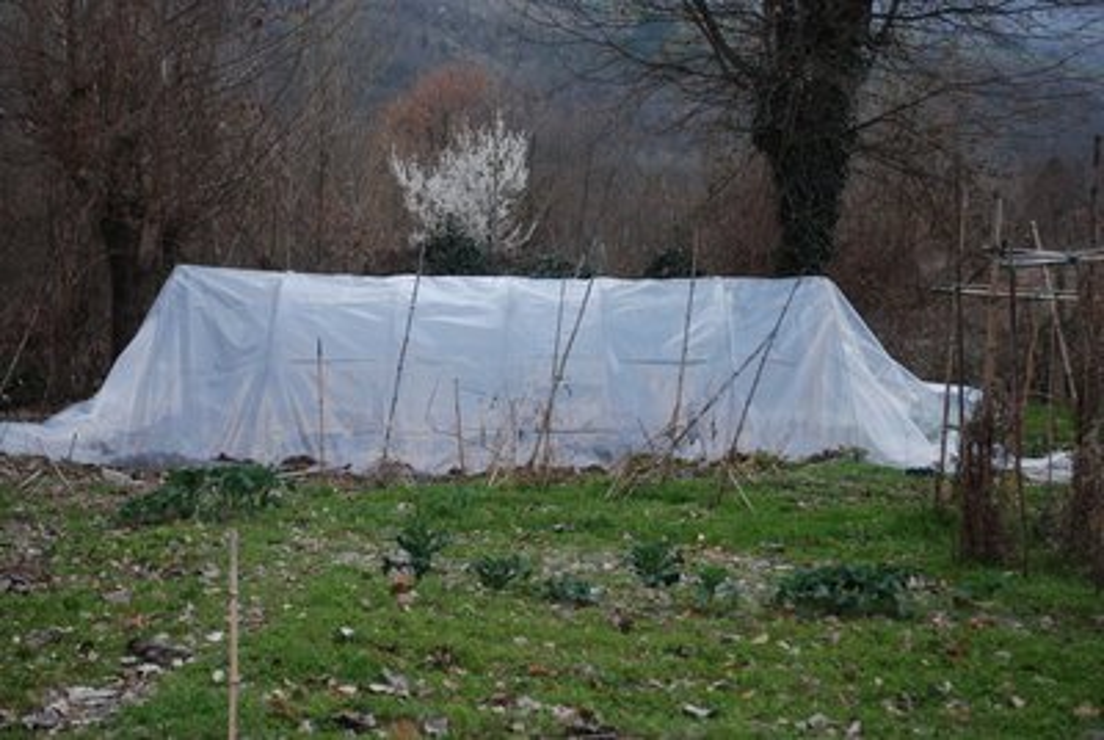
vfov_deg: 25.8
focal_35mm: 52
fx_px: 1612
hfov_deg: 37.8
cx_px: 552
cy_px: 370
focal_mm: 35
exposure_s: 1/40
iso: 160
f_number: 4.2
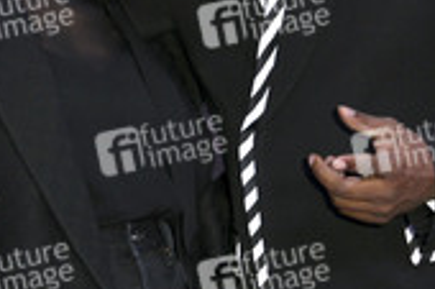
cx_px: 196
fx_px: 3706
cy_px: -46
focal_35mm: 307
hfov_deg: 6.7
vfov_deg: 4.5
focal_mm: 116
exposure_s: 1/250
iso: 1000
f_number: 5.6
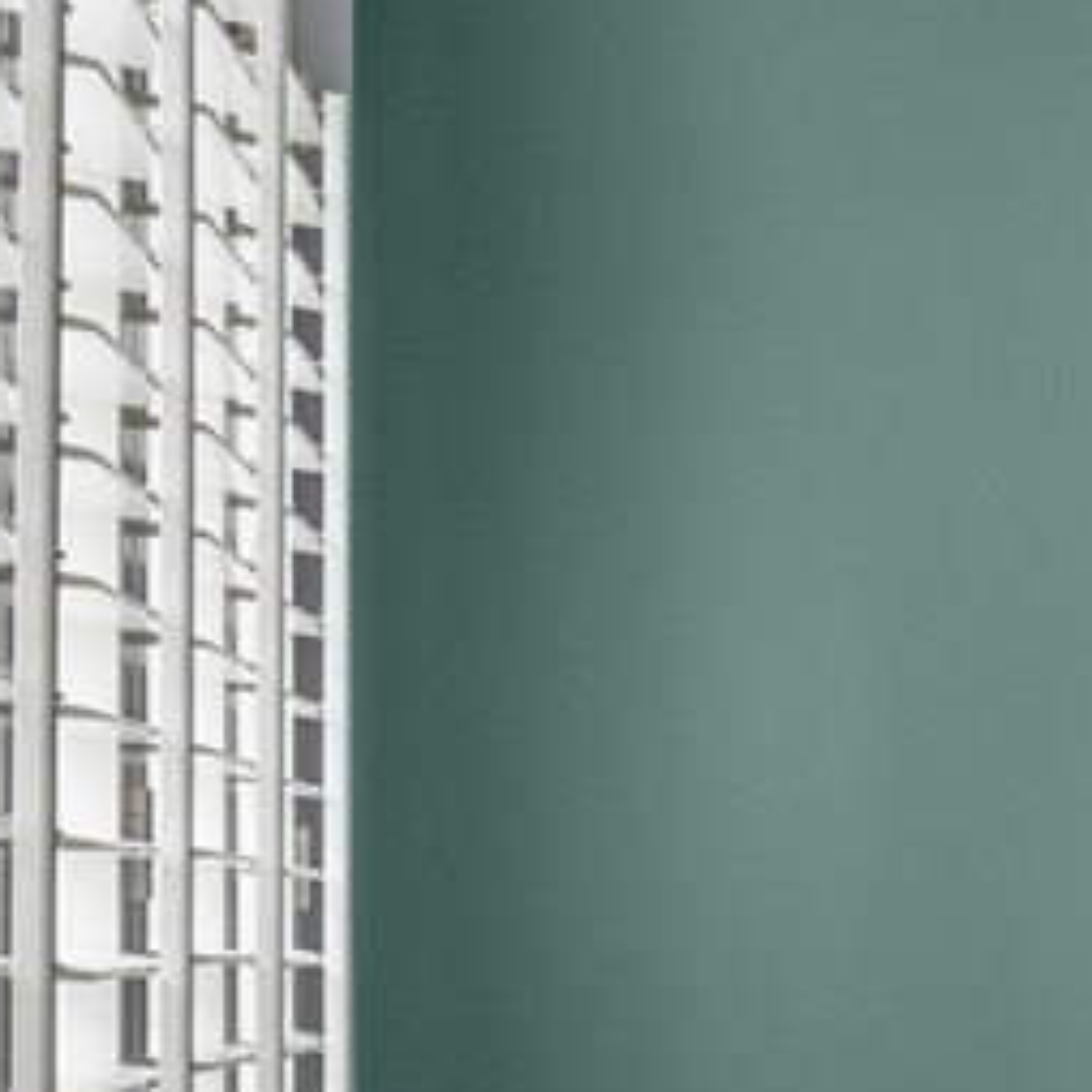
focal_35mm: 76
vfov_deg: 22.4
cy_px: 899
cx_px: 3009
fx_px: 2712
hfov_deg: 12.7
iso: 200
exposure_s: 1/40
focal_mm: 14
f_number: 8
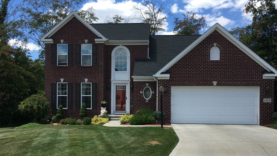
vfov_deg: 36.5
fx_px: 235
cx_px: 139
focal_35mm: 32
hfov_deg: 61.0
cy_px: 95
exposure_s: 1/1012
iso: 25
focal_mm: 4.15
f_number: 2.2
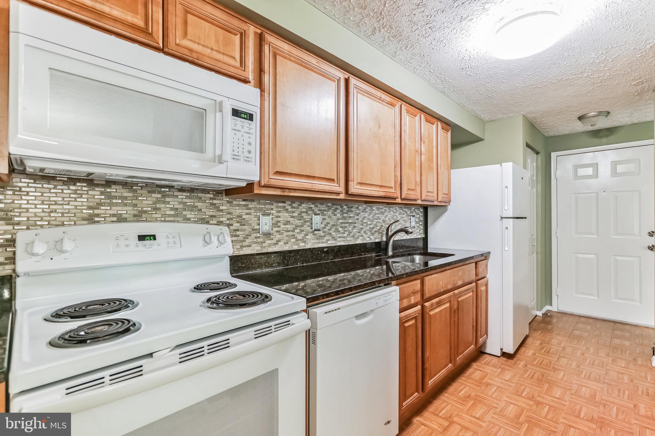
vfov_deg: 73.7
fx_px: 291
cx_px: 328
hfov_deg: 96.7
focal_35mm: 16
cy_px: 218
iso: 800
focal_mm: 16
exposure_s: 1/20
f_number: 4.3
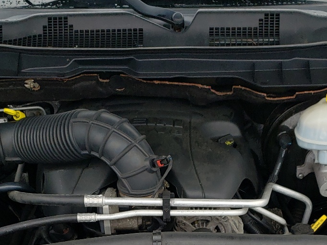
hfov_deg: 31.7
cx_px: 169
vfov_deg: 22.3
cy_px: 285
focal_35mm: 61
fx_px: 576
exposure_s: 1/196
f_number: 1.5
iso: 50
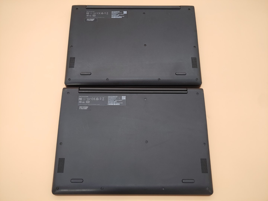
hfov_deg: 67.3
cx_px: 134
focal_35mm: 26
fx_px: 201
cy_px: 100
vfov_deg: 53.1
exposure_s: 1/61
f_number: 1.8
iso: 50
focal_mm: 4.36
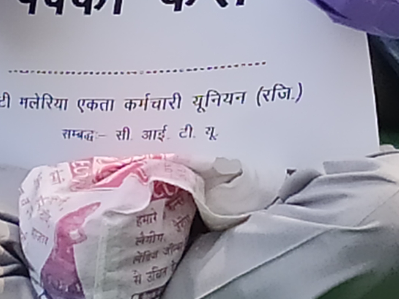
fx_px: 1072
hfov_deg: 21.1
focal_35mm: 93
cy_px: -50
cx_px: 236
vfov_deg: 15.4
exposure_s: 1/213
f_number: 1.79
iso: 112
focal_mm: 4.74
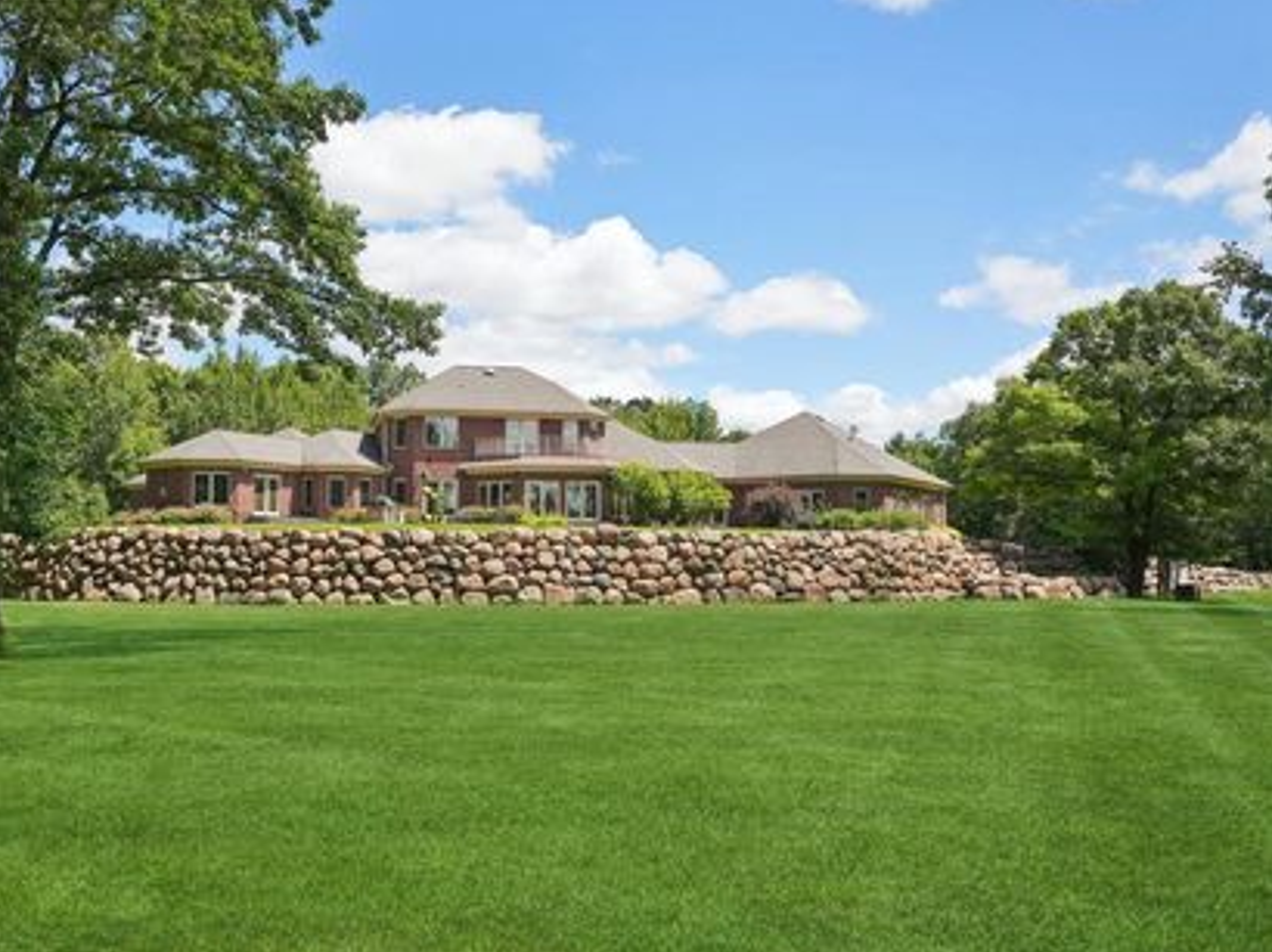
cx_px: 499
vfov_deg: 41.7
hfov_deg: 53.5
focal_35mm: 34
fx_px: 1249
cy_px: 457
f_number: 9
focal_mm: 29
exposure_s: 1/200
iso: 100
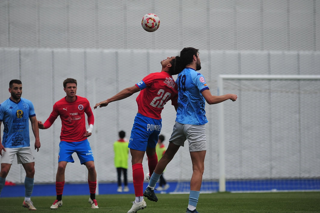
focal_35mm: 300
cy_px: 106
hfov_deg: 6.9
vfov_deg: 4.6
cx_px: 160
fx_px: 2665
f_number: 4.5
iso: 400
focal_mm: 300
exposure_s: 1/1600
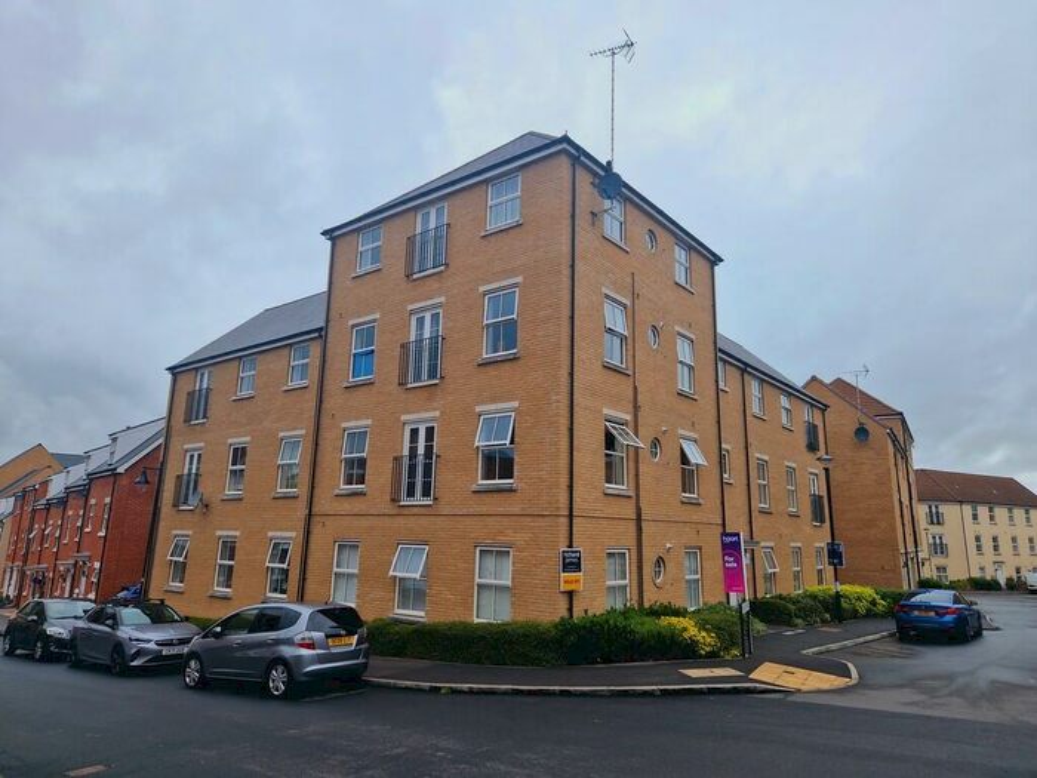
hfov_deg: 73.9
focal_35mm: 23
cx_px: 518
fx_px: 689
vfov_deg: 58.9
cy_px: 389
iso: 50
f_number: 1.8
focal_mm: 5.4
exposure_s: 1/830
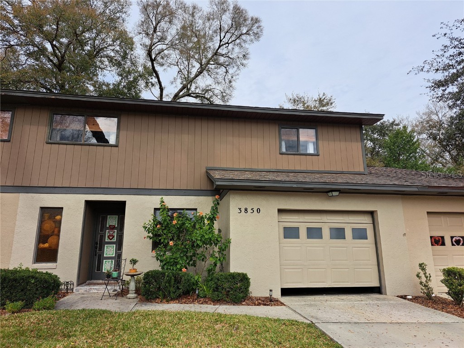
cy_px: 174
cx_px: 232
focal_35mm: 24
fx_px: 322
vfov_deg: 56.8
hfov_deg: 71.6
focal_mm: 5.23
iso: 50
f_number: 1.8
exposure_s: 1/1751
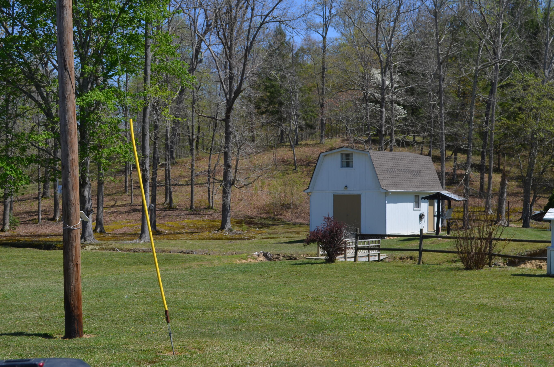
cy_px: 187
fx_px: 814
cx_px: 301
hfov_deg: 37.6
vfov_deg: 25.4
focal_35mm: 53
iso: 110
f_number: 8
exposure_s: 1/250
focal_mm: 32
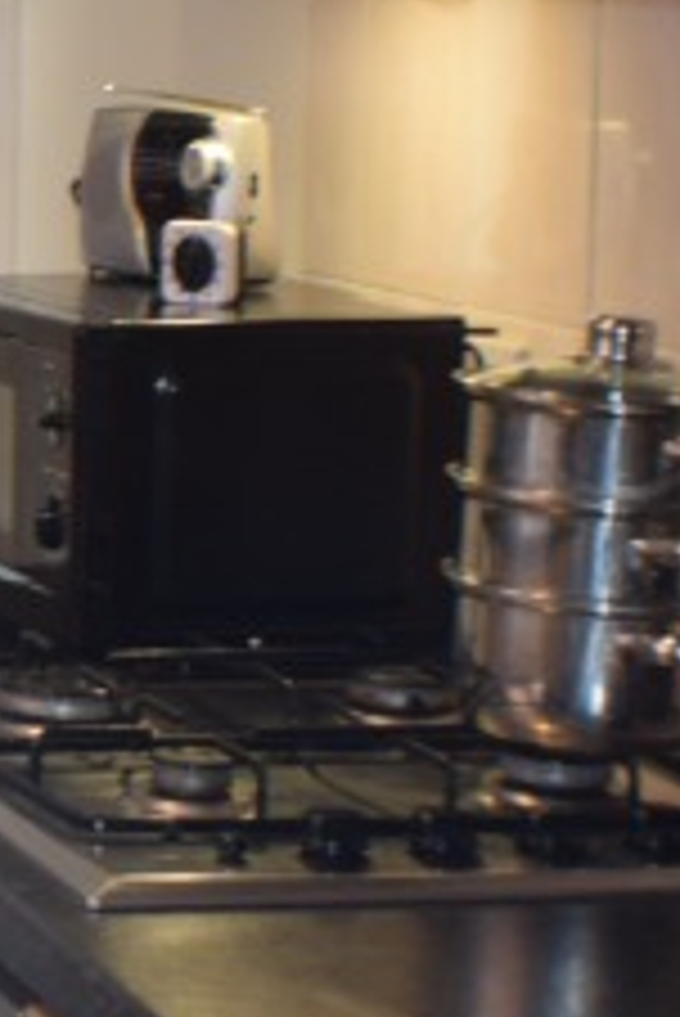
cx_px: -1324
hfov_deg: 7.5
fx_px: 4611
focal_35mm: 163
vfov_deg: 12.6
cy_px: 353
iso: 100
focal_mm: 24
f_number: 3.8
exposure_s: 1/6
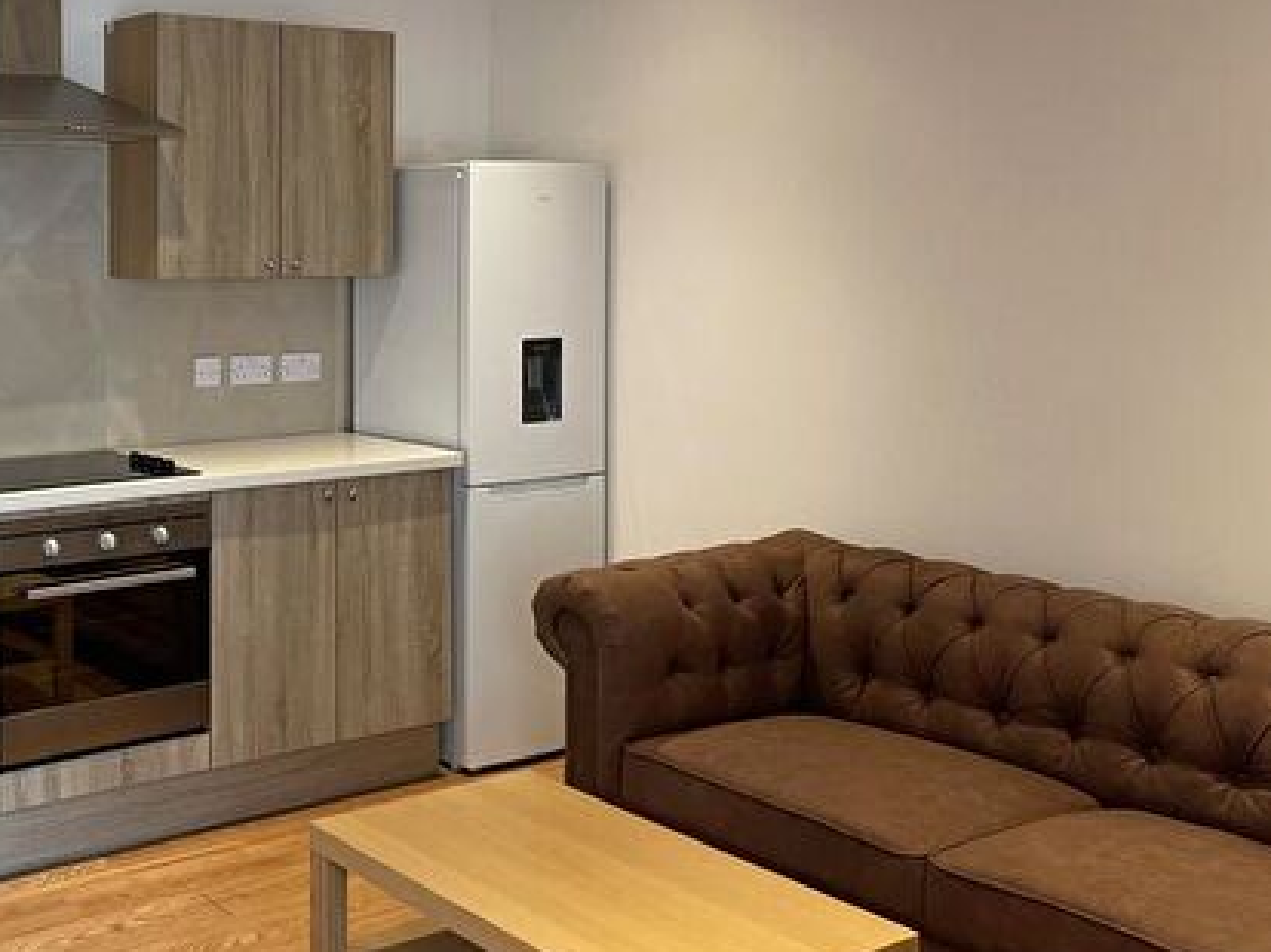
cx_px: 230
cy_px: 299
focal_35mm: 44
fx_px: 1615
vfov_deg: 32.5
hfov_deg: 40.9
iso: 125
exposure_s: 1/50
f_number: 1.6
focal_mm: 4.2
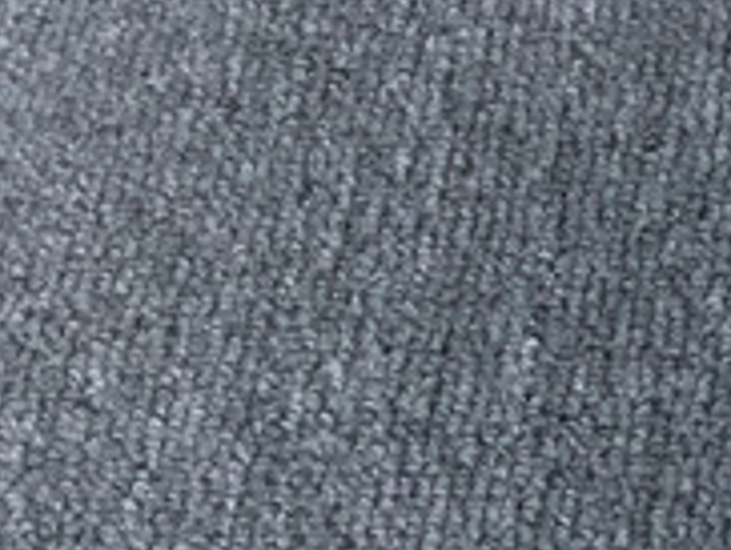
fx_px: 3235
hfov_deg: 11.2
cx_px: 1635
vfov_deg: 9.6
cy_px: 636
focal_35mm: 153
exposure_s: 1/769
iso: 25
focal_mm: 3.3
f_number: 2.4
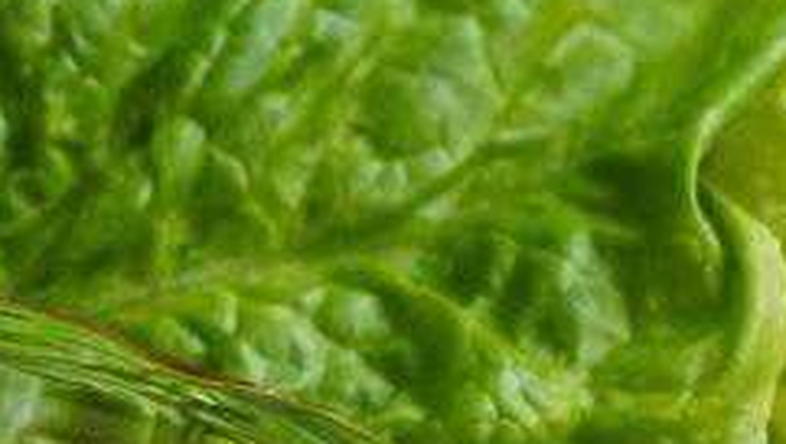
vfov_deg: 2.8
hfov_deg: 5.0
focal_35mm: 429
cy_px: 798
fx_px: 8948
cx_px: -718
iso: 3200
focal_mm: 105
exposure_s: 1/500
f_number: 5.6
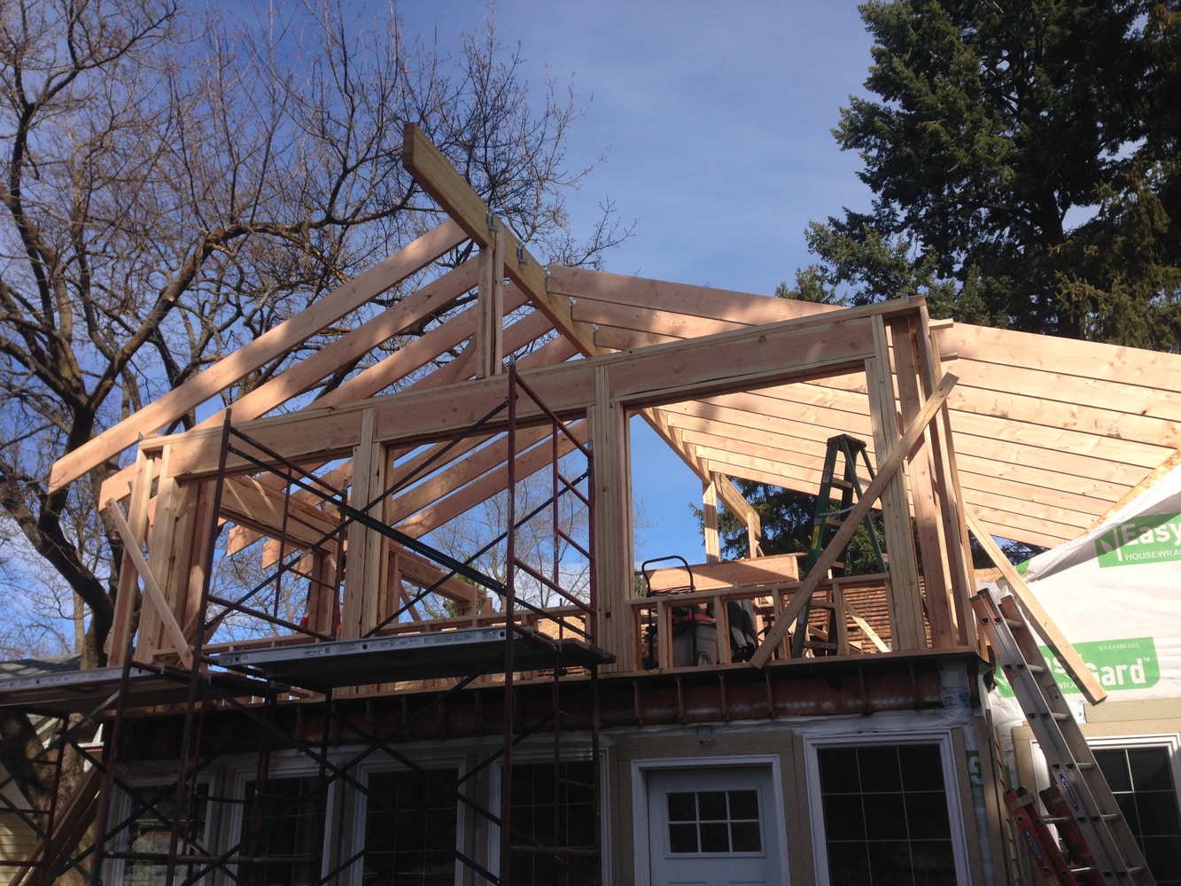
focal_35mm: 33
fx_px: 1126
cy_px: 443
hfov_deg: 55.3
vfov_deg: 43.0
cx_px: 590
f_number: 2.4
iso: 50
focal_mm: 4.12
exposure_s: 1/1232
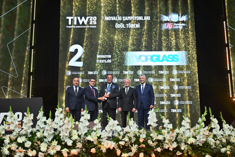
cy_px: 78
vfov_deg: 33.4
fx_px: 261
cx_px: 118
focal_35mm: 40
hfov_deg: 48.5
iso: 1250
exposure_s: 1/200
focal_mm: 40
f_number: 4.5
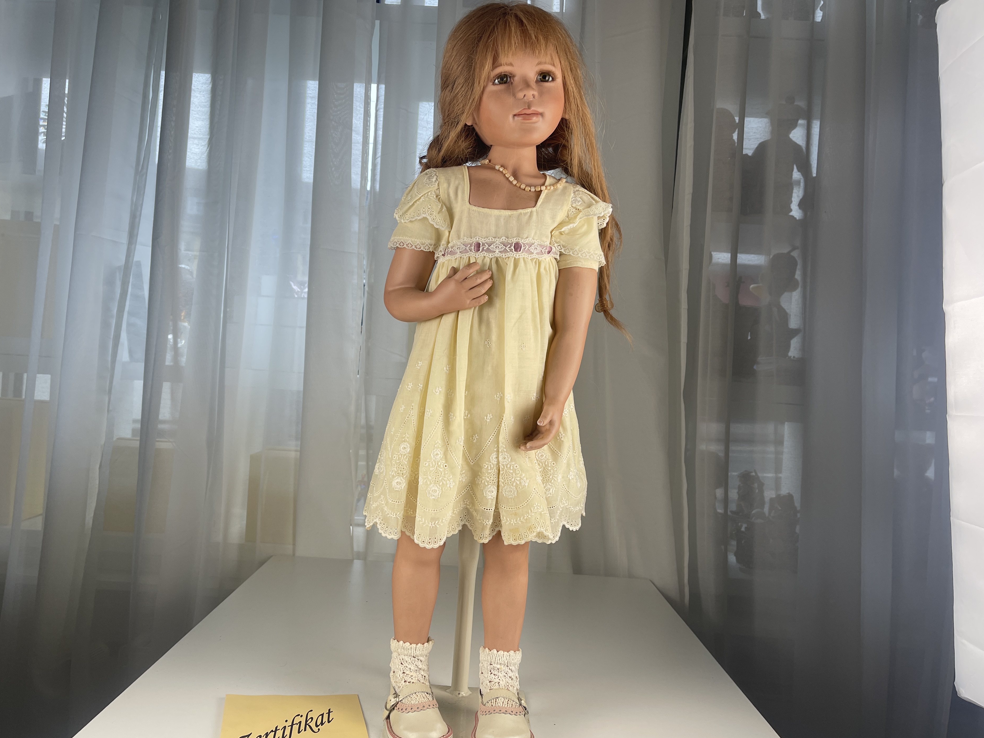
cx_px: 466
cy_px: 376
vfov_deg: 51.4
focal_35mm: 27
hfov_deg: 65.3
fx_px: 768
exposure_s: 1/156
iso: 32
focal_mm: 5.1
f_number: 1.6
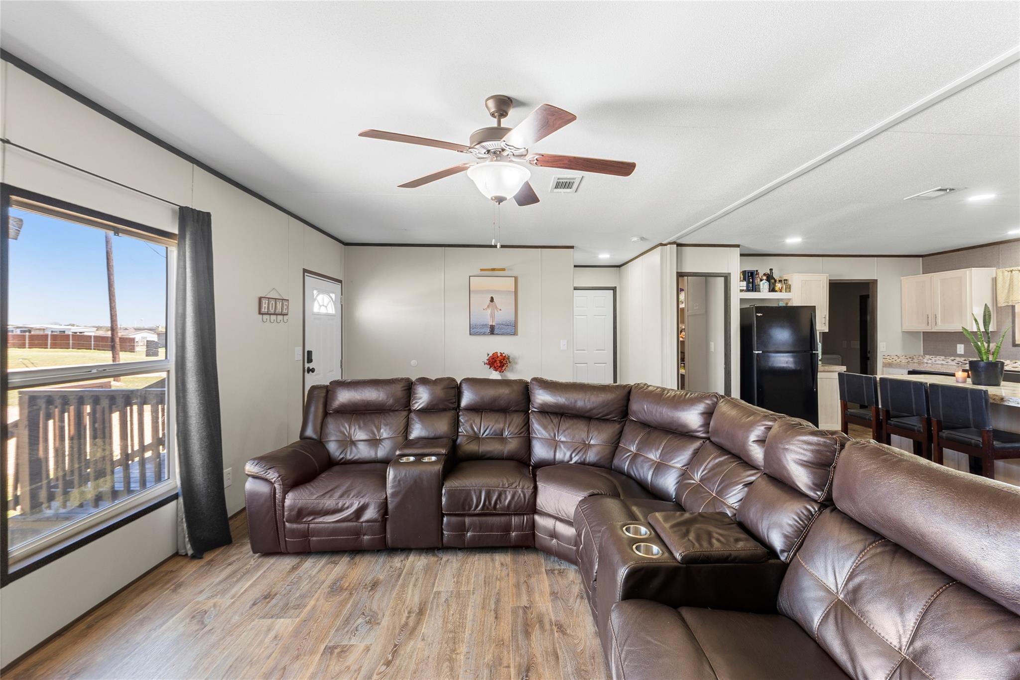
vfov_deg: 77.3
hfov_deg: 100.4
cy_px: 340
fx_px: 425
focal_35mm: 15
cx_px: 510
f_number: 10
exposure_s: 2
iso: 100
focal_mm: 10
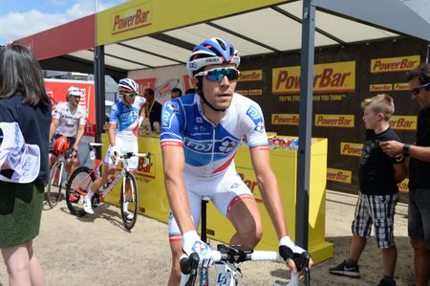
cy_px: 143
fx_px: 418
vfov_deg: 37.8
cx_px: 215
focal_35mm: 35
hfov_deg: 54.5
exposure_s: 1/500
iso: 200
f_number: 8
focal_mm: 35
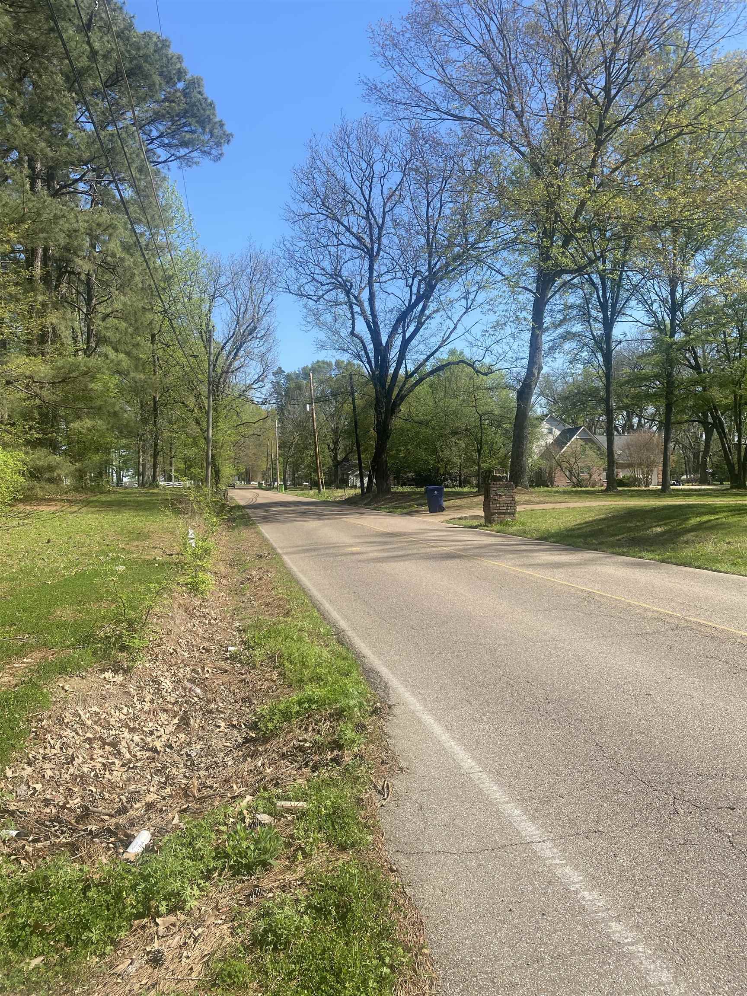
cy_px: 498
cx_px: 374
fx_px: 748
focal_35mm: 26
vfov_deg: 67.3
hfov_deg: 53.1
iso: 32
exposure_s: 1/1754
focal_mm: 4.25
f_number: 1.8
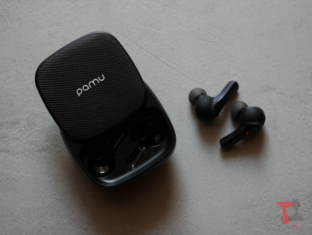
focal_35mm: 120
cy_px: 118
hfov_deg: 16.4
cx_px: 156
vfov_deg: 12.4
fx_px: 1082
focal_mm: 60
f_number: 2.8
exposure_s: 1/100
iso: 200
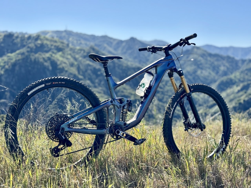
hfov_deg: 39.7
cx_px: 126
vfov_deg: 30.3
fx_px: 348
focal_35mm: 48
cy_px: 94
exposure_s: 1/1724
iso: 64
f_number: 1.78
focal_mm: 6.76
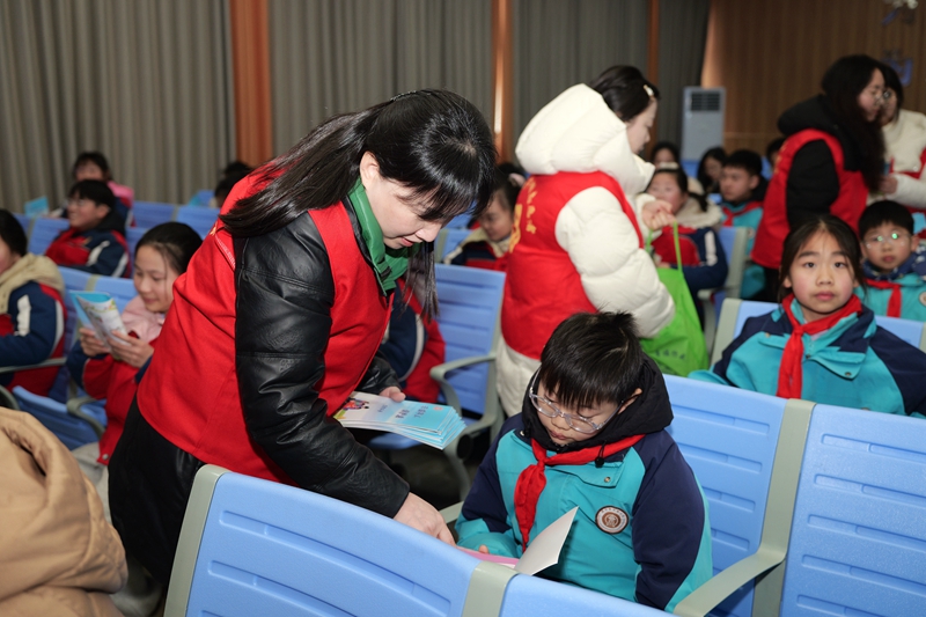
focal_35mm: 38
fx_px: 977
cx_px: 463
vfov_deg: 35.0
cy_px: 308
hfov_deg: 50.7
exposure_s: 1/250
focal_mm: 38
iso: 800
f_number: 3.2
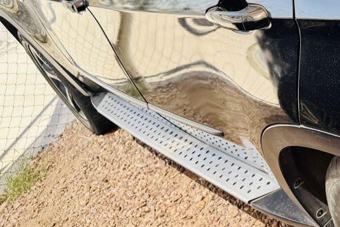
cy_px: -114
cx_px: 404
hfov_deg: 25.3
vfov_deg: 17.1
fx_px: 680
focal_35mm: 72
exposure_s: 1/782
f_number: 1.78
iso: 80
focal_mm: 6.76
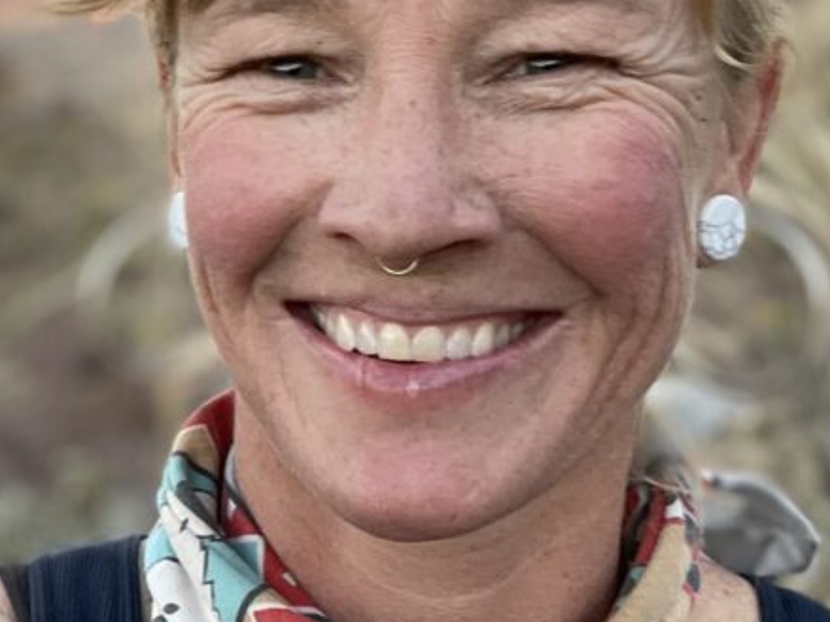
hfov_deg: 26.0
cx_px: -49
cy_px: 238
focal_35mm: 70
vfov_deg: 21.0
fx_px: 1678
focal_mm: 2.71
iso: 100
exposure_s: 1/60
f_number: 2.2
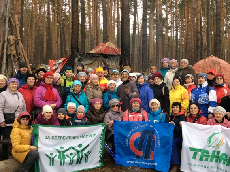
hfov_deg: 43.0
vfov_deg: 32.8
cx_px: 124
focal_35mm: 44
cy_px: 93
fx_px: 292
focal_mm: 3.3
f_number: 2.4
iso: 32
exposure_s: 1/209
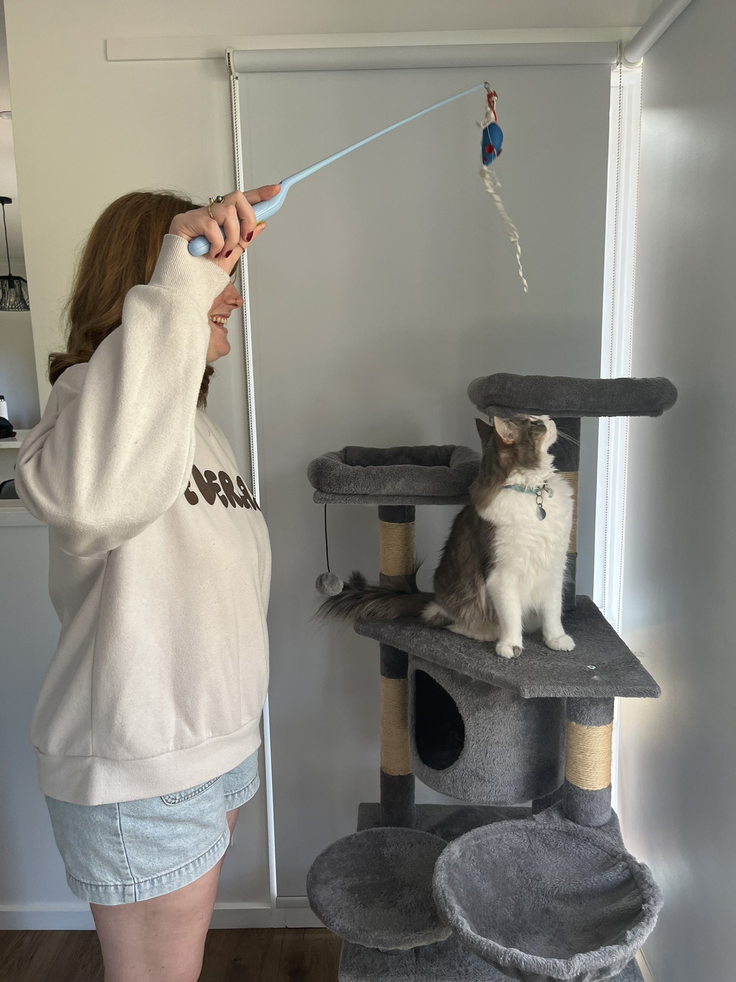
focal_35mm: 26
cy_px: 491
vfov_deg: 67.3
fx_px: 737
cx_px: 368
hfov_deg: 53.1
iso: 64
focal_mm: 5.1
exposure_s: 1/121
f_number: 1.6
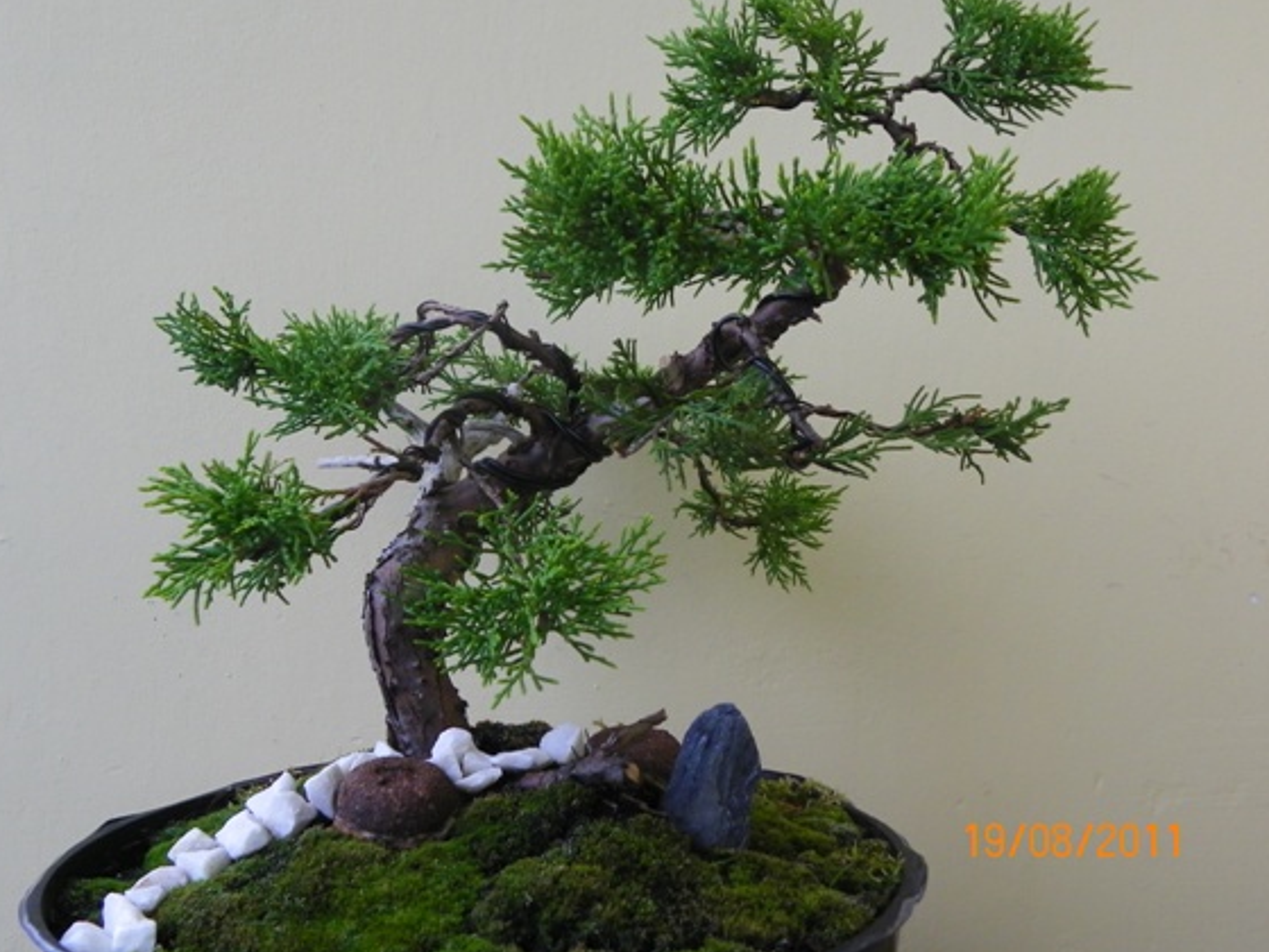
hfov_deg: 46.8
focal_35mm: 40
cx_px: 621
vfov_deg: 35.9
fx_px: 1466
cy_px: 431
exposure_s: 1/30
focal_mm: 6.2
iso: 125
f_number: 3.2
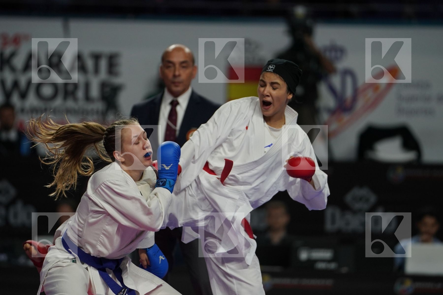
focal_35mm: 300
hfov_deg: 6.9
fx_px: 3691
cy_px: 148
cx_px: 222
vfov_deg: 4.6
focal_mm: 200
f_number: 2.8
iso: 800
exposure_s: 1/1000
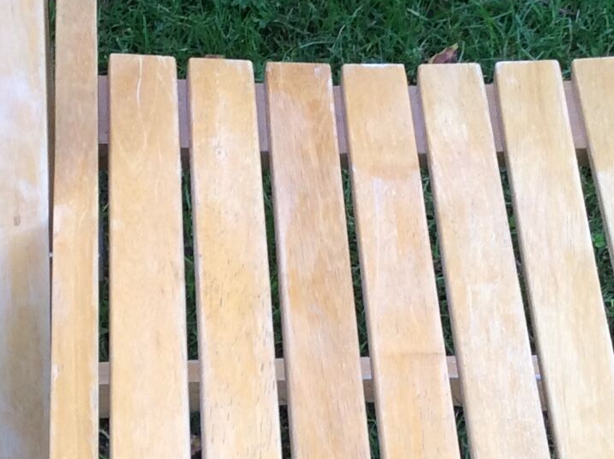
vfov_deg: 12.7
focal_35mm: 116
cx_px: 329
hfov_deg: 17.0
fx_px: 2054
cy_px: 197
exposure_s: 1/100
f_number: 2.4
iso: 50
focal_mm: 3.3
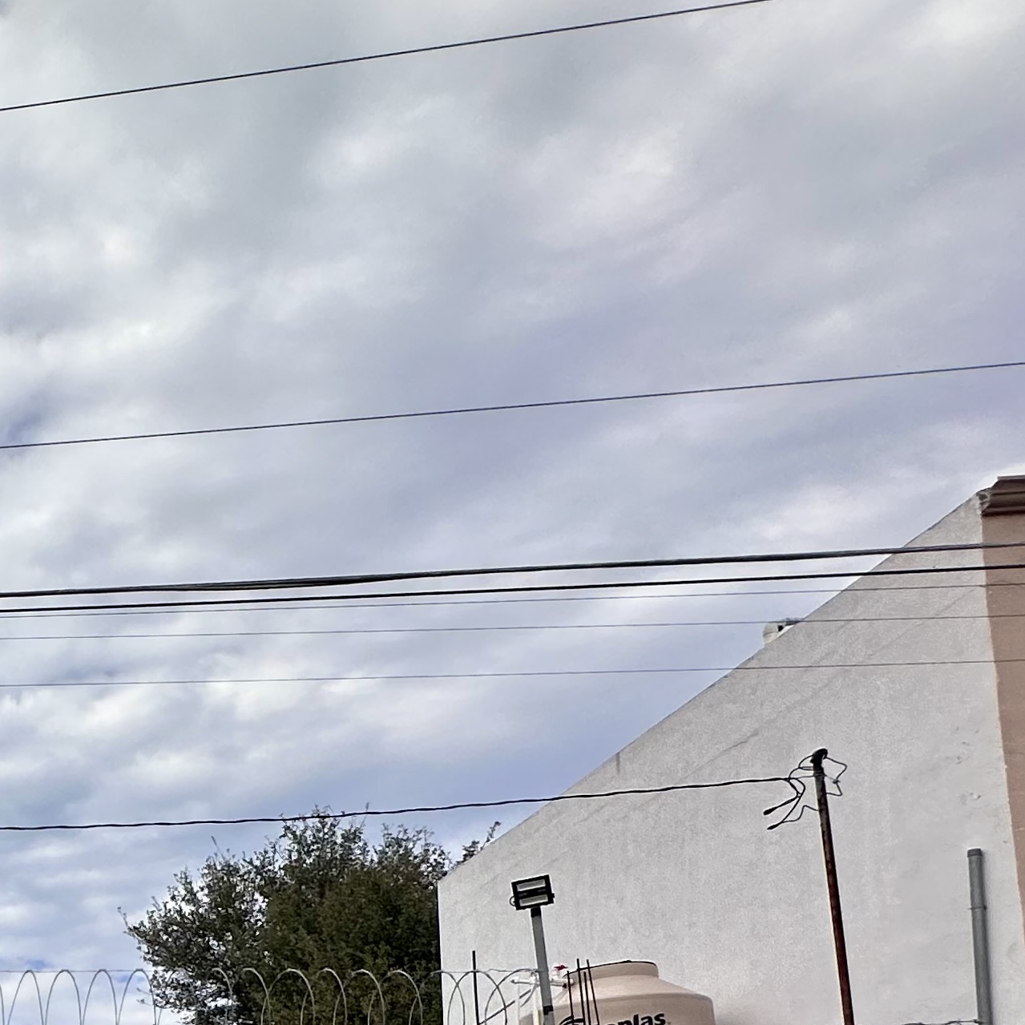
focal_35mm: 39
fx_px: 1307
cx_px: -406
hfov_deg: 30.4
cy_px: 1120
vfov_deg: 36.4
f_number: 2.2
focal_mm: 2.22
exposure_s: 1/3040
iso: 50
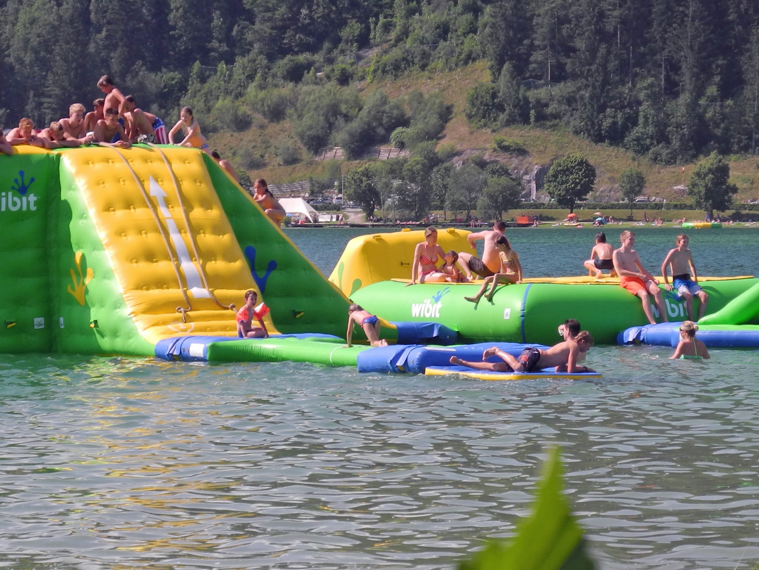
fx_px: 4364
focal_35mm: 199
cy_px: 249
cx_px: 509
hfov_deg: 9.9
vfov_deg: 7.5
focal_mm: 22.5
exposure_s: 1/800
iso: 100
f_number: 4.5
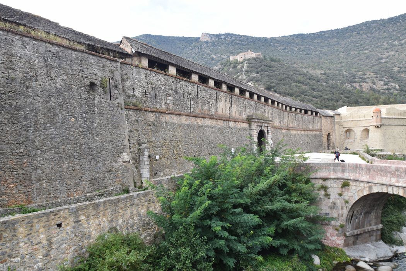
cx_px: 203
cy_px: 136
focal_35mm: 22
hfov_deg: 77.3
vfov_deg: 56.1
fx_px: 254
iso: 400
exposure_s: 1/200
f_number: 7.1
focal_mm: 15
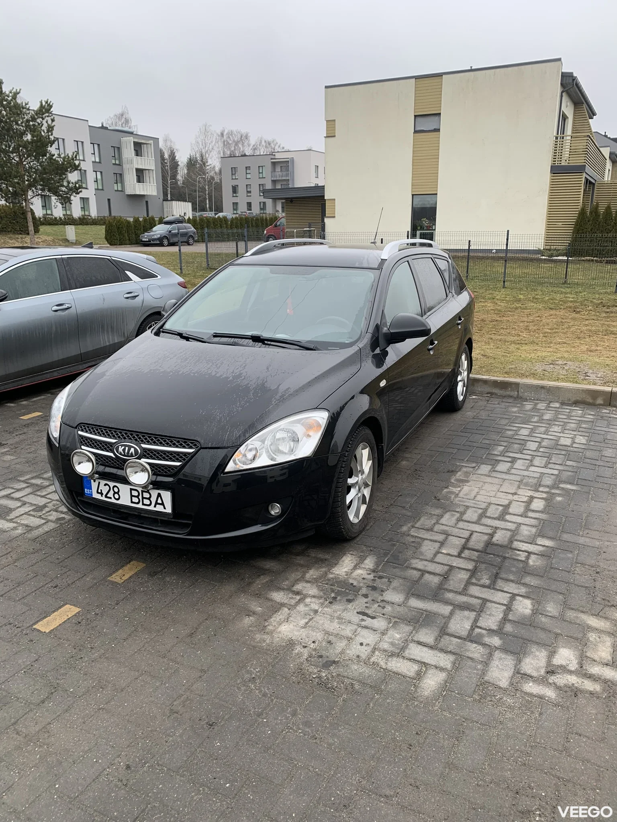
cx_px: 308
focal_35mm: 26
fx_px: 618
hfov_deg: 53.1
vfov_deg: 67.3
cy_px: 411
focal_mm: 4.25
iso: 25
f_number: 1.8
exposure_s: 1/122
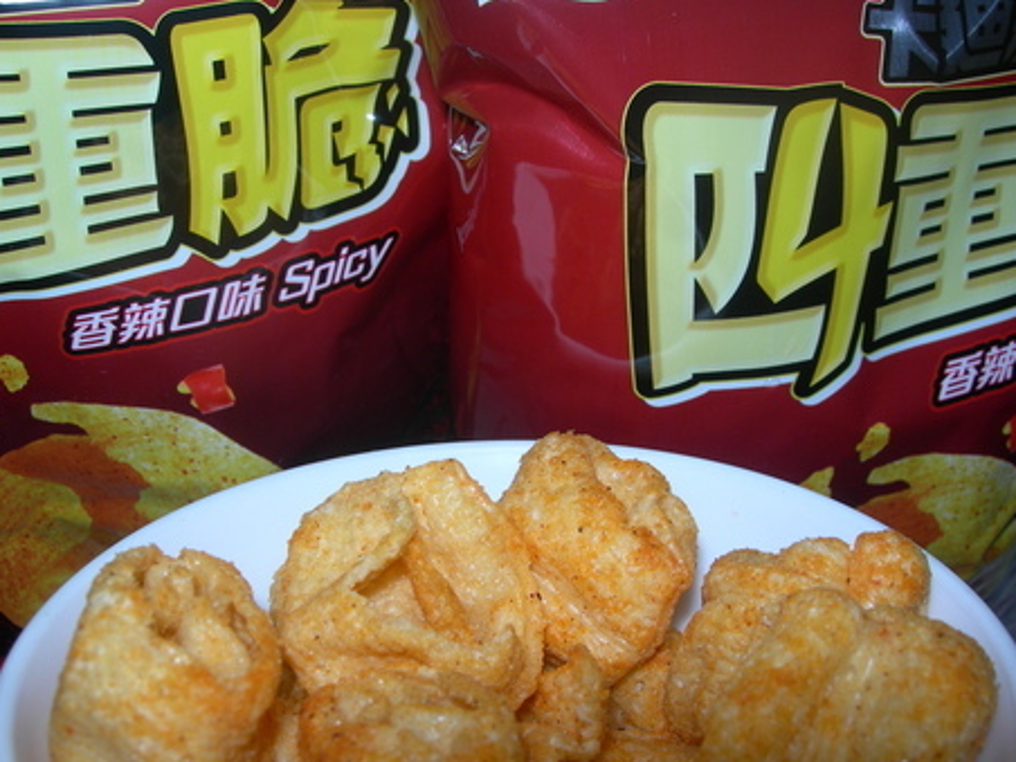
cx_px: 499
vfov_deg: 34.3
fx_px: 1233
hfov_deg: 44.8
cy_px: 397
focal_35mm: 42
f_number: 4.8
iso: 50
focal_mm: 7.8
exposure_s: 1/60.1
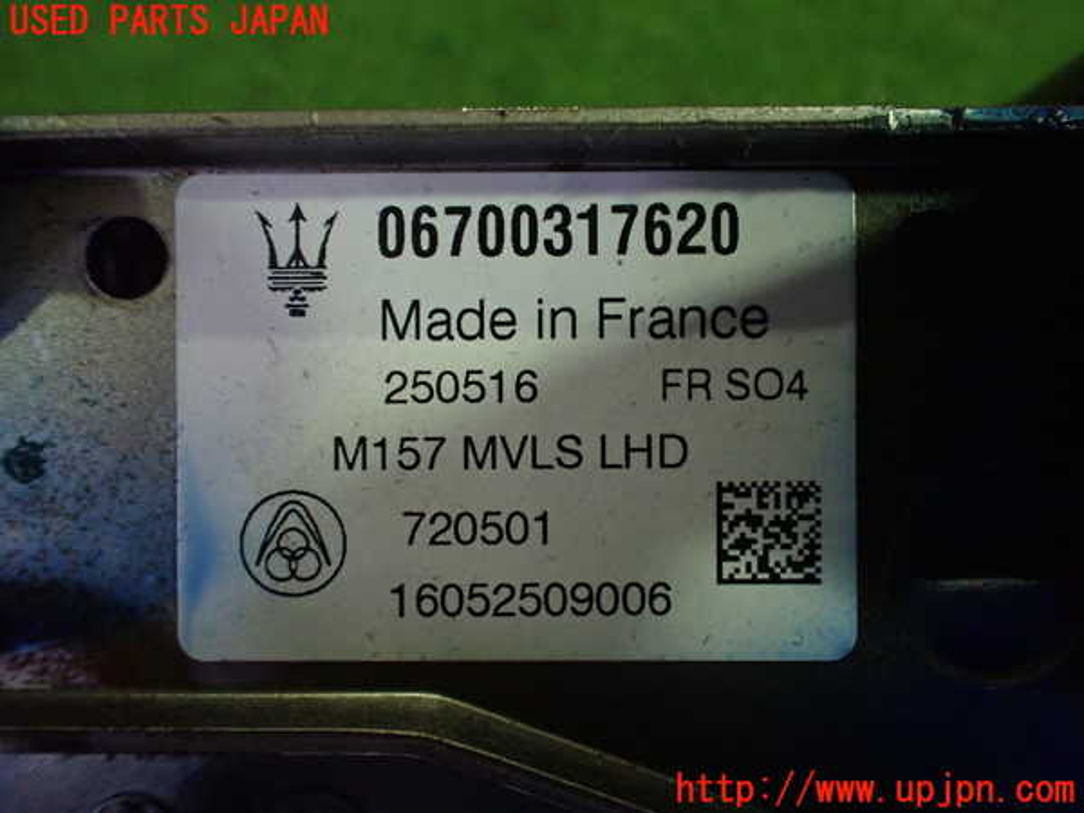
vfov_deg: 46.8
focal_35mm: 30
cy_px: 406
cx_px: 542
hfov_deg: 60.0
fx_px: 939
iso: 800
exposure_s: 1/80
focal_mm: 5.4
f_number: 2.3
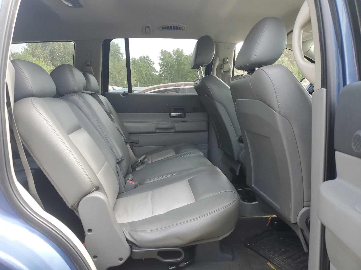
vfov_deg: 53.1
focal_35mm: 26
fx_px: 271
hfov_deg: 67.3
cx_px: 180
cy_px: 135
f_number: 1.5
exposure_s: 1/238
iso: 50
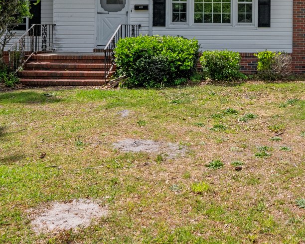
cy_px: 16
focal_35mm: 44
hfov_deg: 38.8
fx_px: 397
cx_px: 279
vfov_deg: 32.2
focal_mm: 14
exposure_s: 1/800
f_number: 9
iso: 400
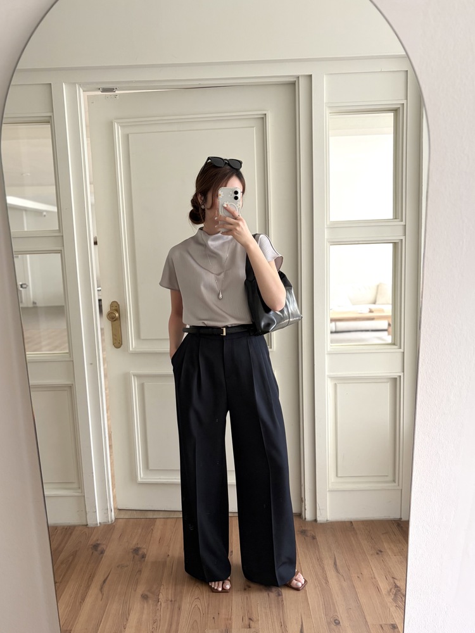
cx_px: 238
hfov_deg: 53.1
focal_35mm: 26
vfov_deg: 67.3
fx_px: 476
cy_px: 316
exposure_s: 1/121
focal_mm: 5.96
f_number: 1.6
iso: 125
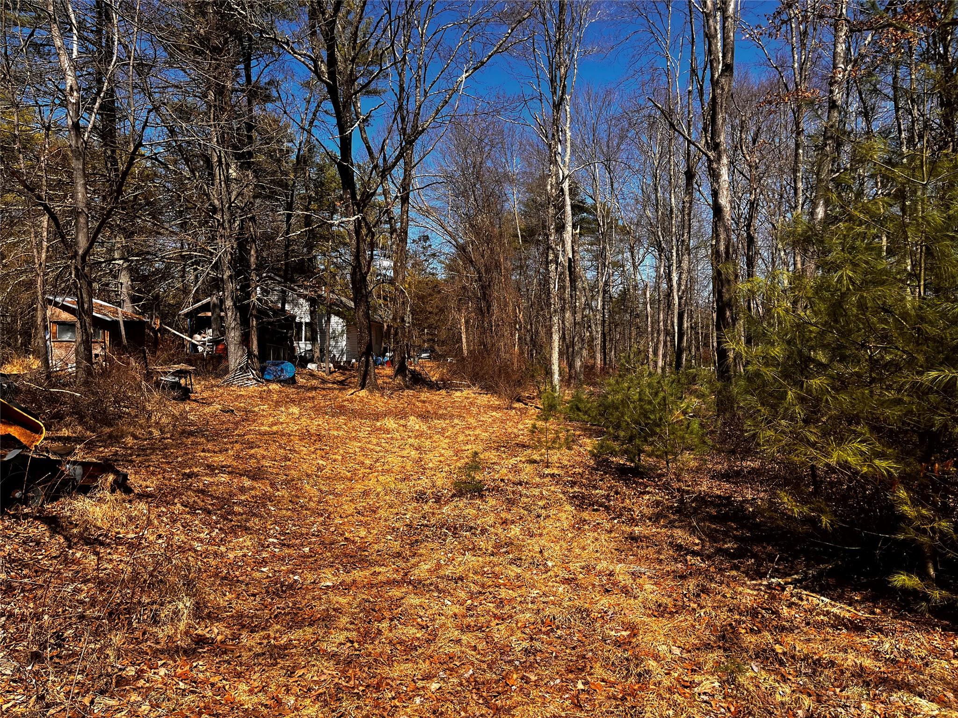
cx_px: 479
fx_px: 720
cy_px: 359
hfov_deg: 67.3
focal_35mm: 26
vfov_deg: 53.1
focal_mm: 5.1
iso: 50
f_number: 1.6
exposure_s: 1/2410
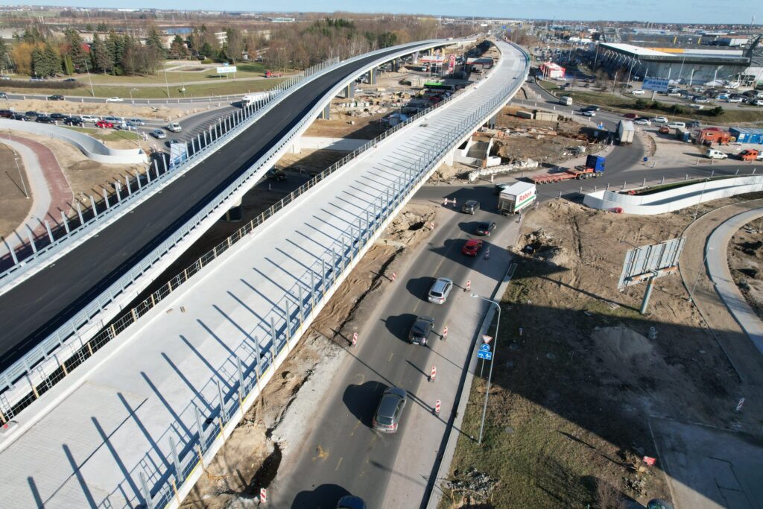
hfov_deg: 78.6
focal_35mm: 22
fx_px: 466
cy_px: 254
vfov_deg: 57.2
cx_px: 382
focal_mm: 8.38
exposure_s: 1/2000
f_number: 2.8
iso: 150
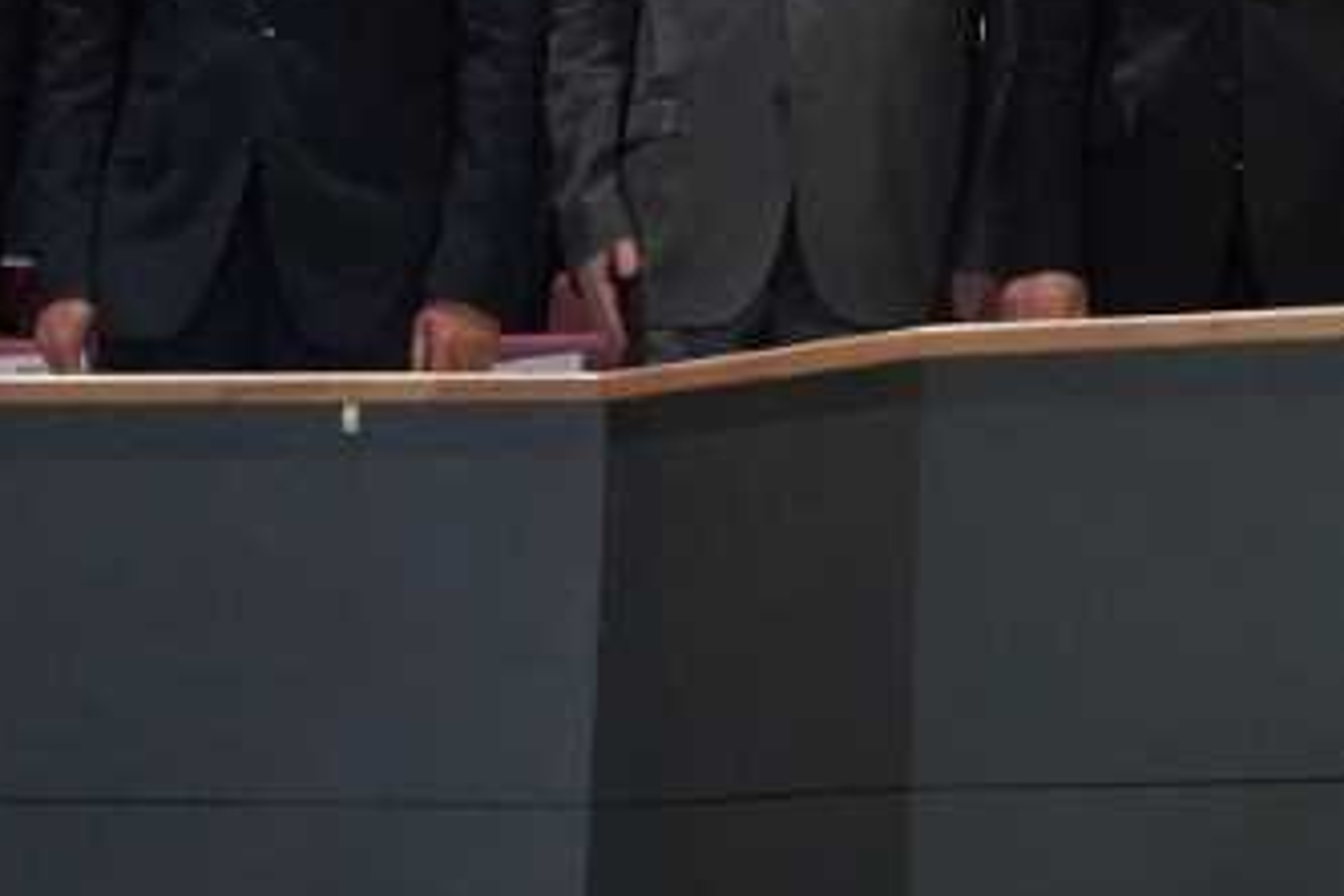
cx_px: 1792
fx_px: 5376
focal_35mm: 144
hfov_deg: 13.7
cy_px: -186
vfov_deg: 9.4
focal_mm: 40
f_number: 4
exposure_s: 1/60
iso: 12800
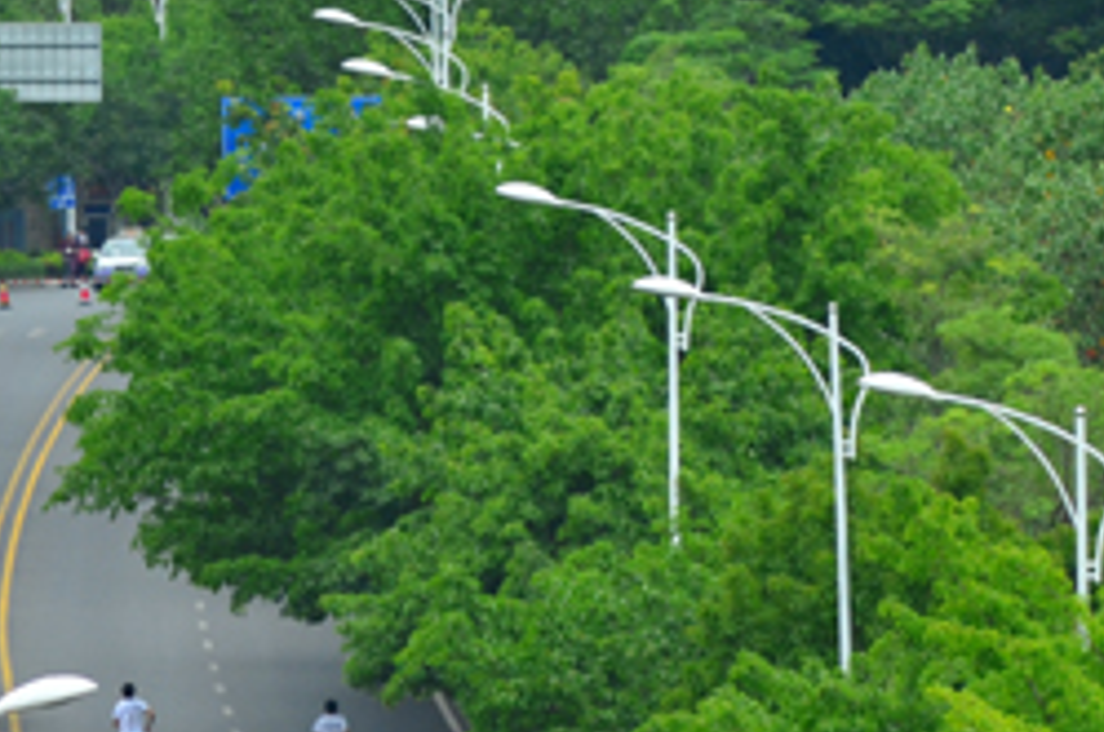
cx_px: 692
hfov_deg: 3.5
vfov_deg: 2.3
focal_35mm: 596
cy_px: 699
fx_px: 18248
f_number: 6.3
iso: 250
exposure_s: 1/400
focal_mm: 165
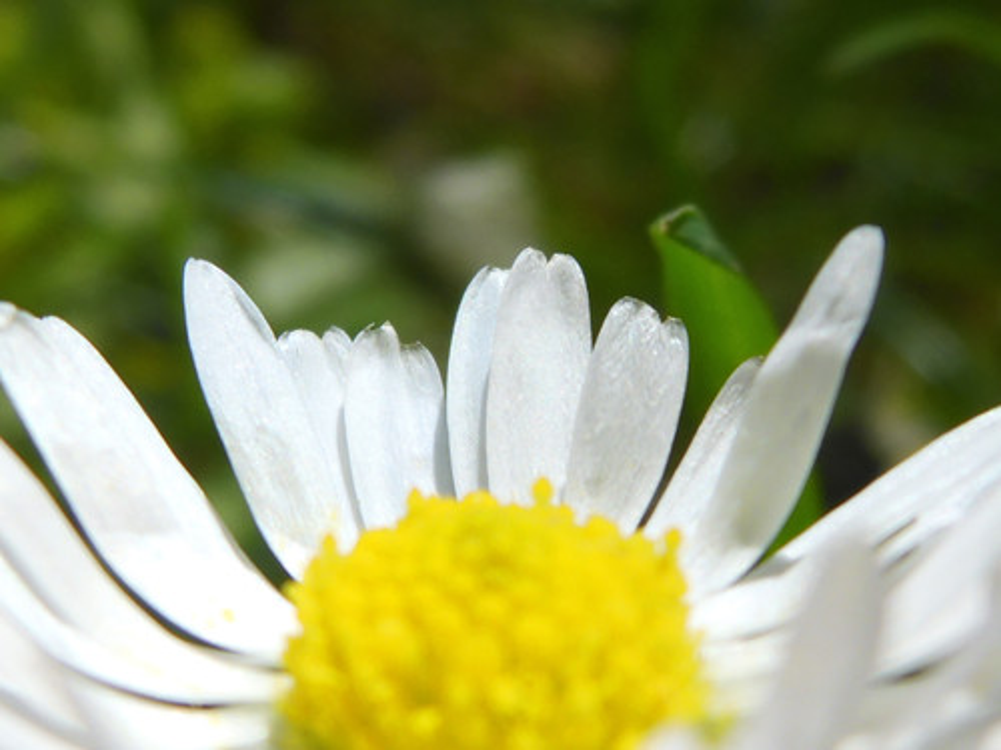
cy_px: 375
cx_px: 500
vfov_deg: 17.6
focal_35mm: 84
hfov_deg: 23.3
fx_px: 2429
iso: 80
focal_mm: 4.9
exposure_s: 1/800
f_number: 3.3
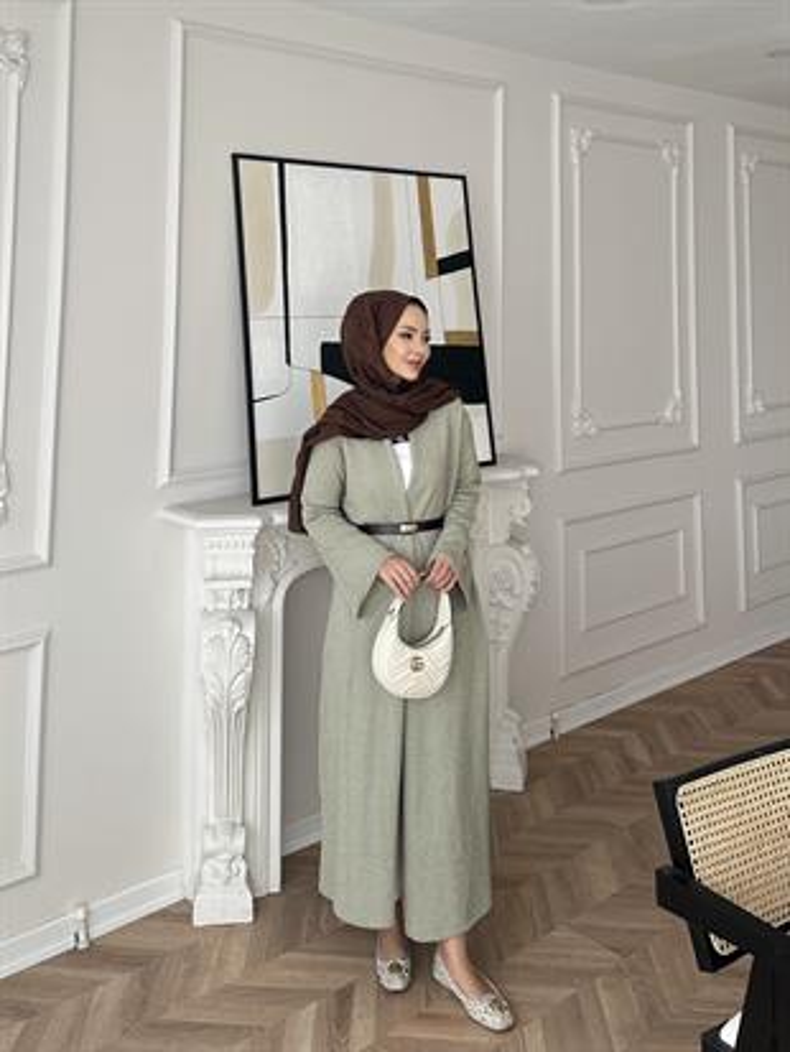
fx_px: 730
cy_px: 526
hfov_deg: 56.8
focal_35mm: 24
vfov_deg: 71.6
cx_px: 395
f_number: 1.78
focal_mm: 6.86
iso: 80
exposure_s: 1/349
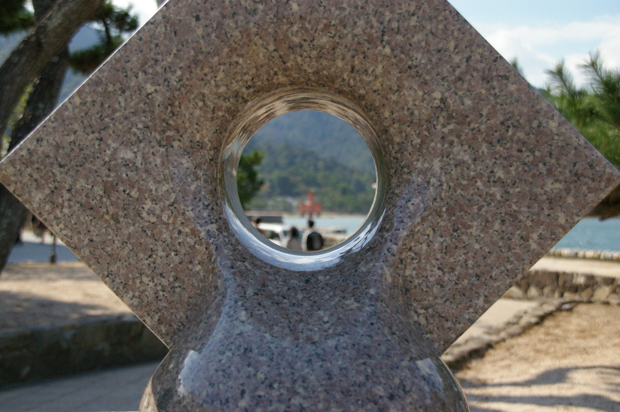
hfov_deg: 38.9
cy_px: 206
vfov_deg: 26.4
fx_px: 877
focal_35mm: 51
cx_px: 310
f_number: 4.5
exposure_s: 1/4000
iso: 800
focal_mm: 34
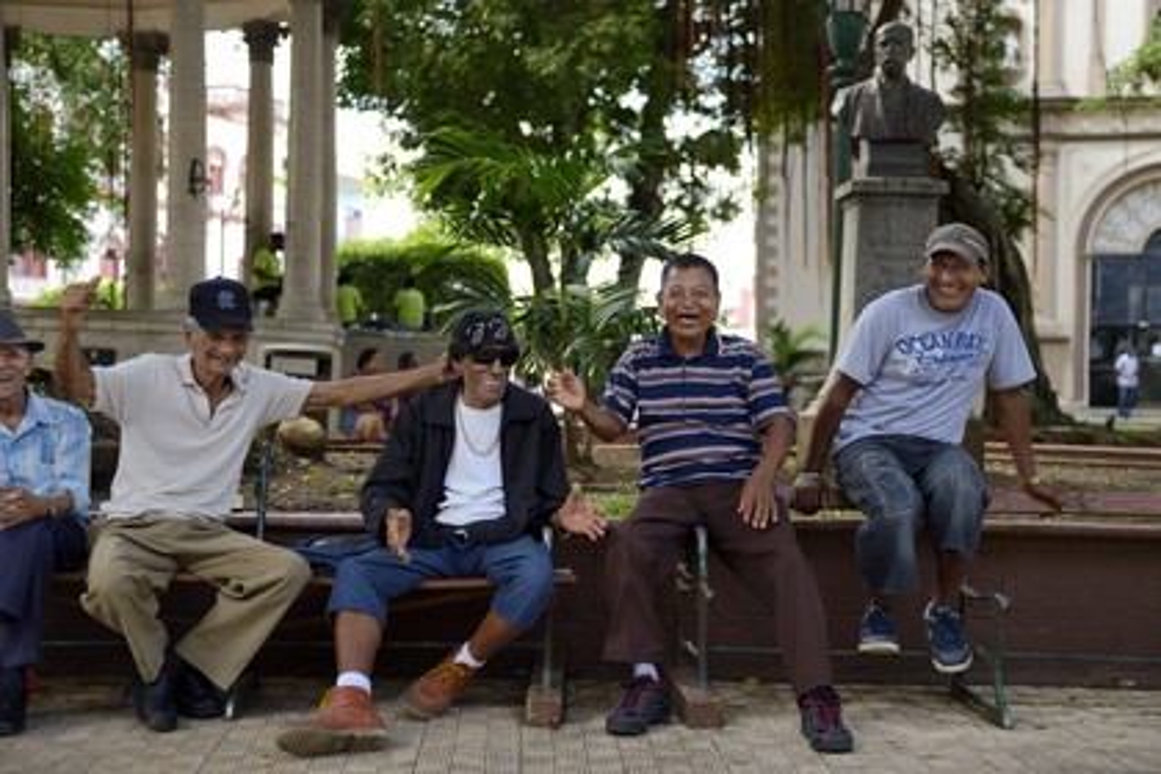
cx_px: 580
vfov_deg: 27.0
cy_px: 387
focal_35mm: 50
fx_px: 1612
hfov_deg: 39.6
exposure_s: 1/250
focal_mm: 50
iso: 200
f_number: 2.8
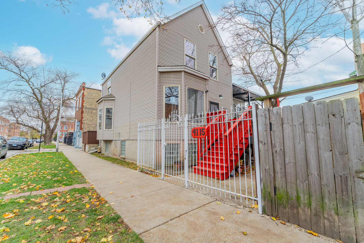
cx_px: 182
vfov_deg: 76.6
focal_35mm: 15
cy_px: 122
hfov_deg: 99.6
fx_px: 154
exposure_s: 1/640
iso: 200
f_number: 7.1
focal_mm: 15.2
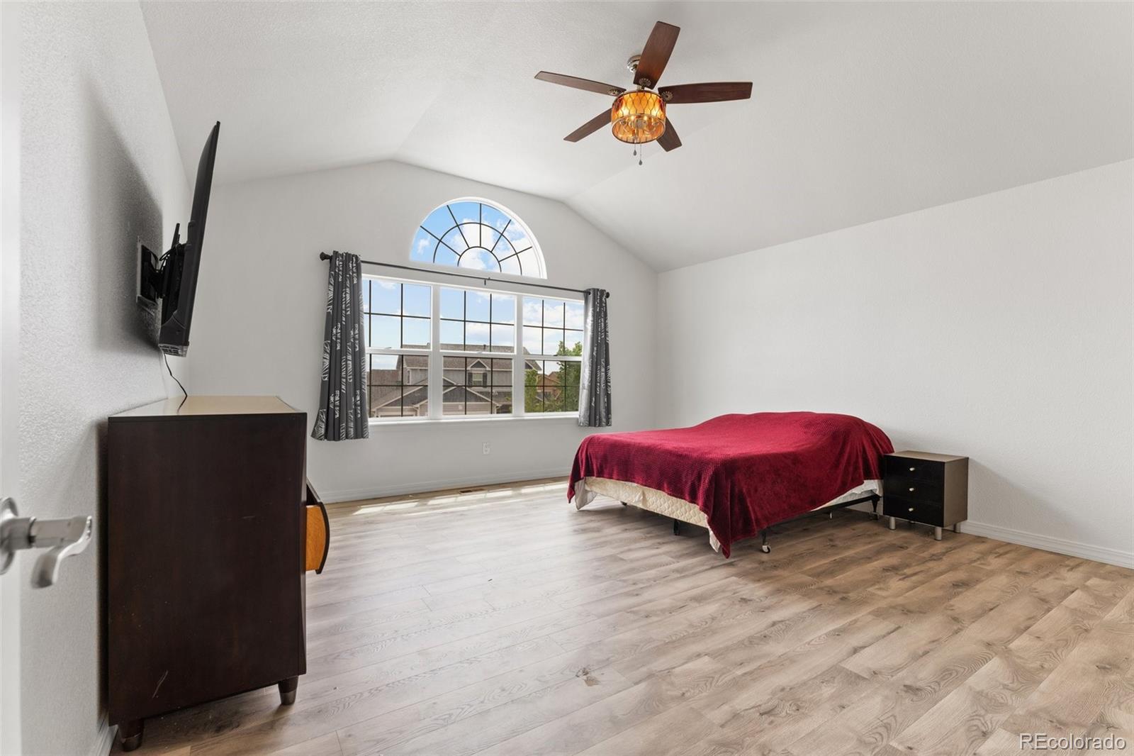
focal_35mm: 15
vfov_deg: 75.8
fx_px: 485
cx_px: 567
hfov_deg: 98.9
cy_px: 378
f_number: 9
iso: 400
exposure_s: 1/20
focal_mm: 15.4
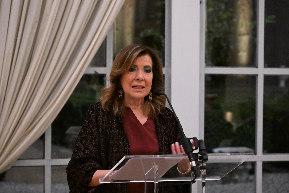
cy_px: 96
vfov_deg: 11.4
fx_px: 963
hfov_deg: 17.1
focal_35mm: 120
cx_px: 144
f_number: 6.3
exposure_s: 1/125
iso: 12800
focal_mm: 120
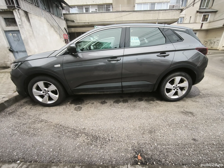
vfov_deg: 81.7
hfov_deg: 98.2
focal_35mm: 15
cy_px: 84
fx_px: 97
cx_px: 112
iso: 200
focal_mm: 1.91
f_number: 2.2
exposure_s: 1/50
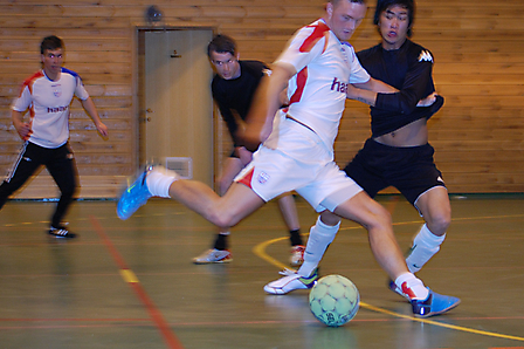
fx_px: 1712
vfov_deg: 11.6
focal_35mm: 118
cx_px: 304
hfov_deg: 17.4
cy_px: 152
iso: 720
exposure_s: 1/60
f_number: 4
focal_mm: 55
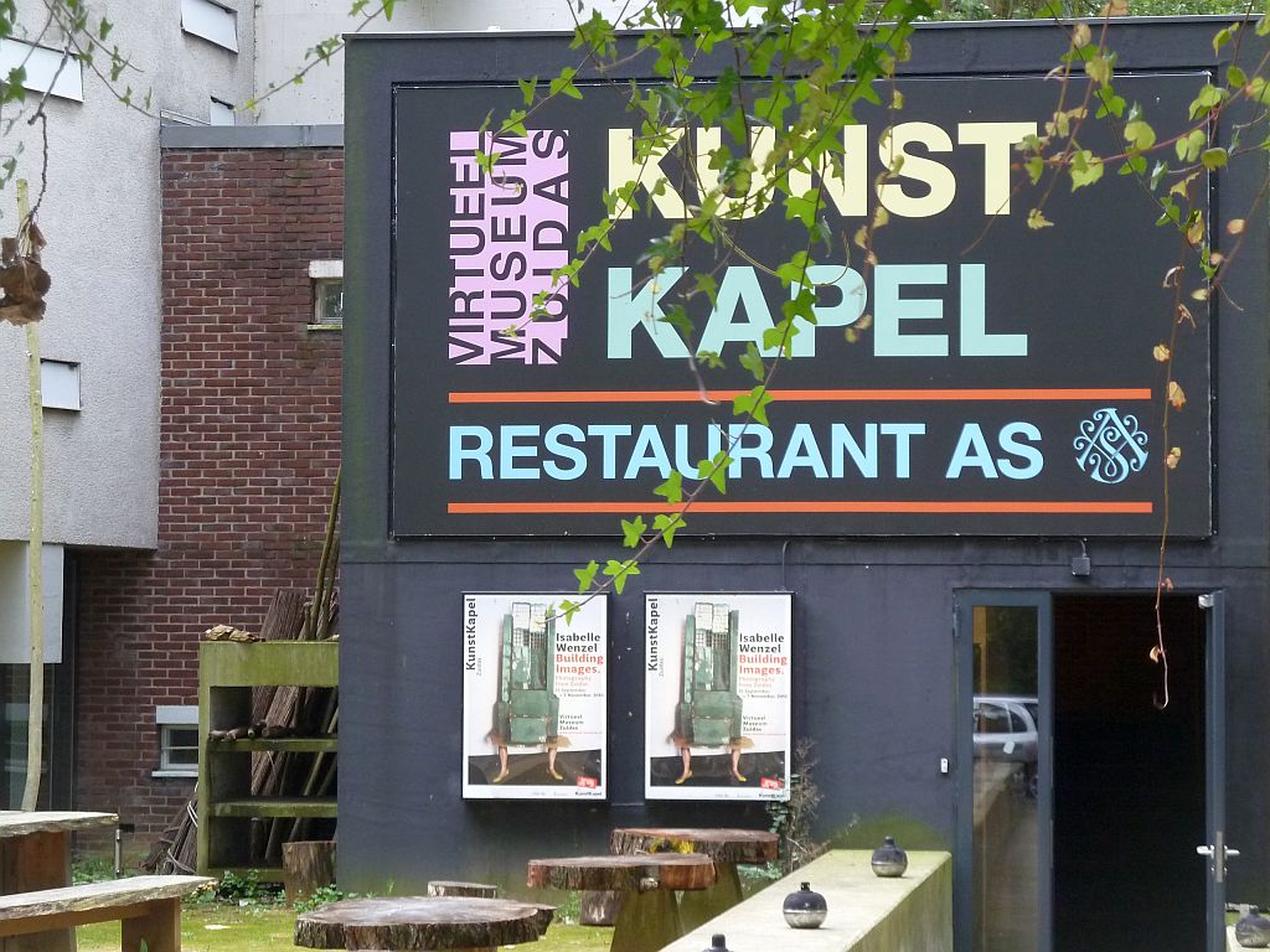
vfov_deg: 15.4
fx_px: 3522
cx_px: 635
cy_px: 476
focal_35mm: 96
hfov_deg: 20.4
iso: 250
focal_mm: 15.8
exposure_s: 1/40
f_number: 4.3
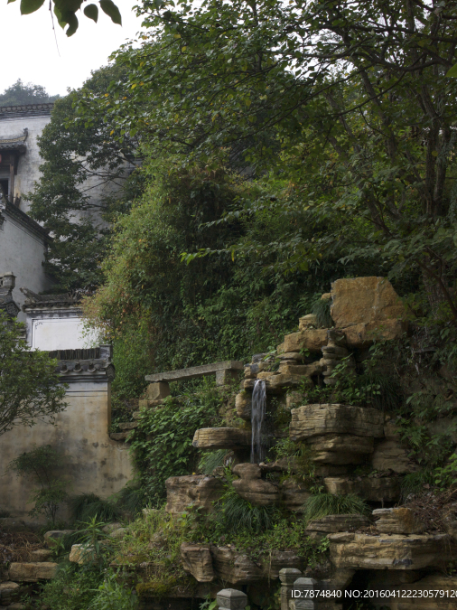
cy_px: 304
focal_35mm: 51
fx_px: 898
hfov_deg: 27.3
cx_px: 28
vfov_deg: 37.5
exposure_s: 1/30
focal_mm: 35
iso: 640
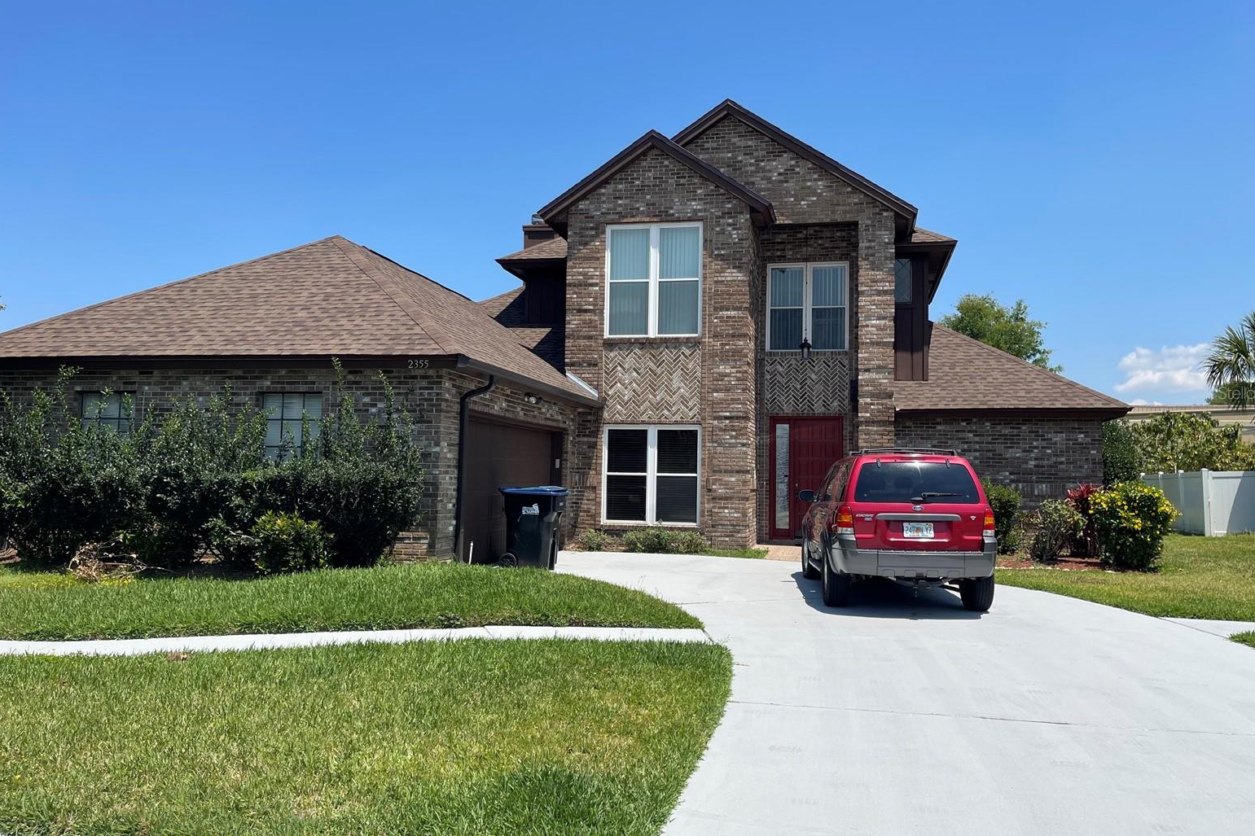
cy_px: 392
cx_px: 643
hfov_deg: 67.4
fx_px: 941
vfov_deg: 47.9
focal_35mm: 27
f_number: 1.6
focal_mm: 5.1
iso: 32
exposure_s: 1/3788
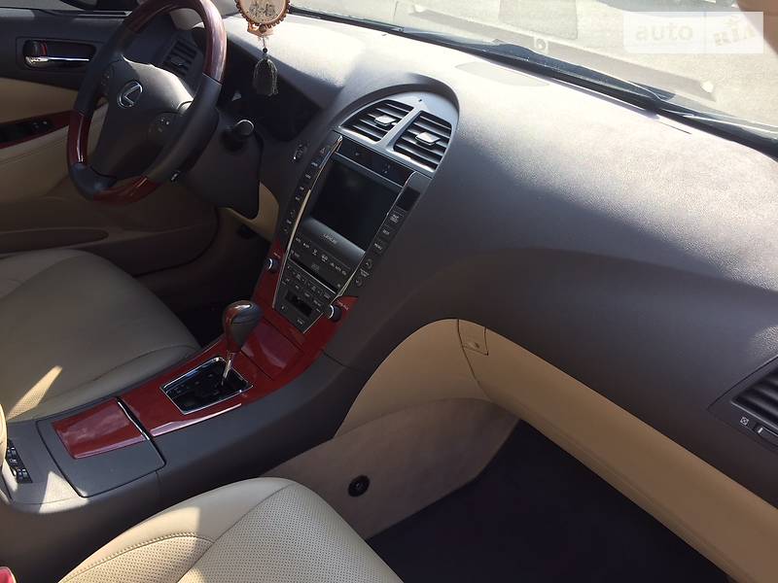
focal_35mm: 29
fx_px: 652
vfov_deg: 48.2
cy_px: 292
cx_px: 389
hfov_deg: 61.7
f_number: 2.2
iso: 32
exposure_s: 1/291
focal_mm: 4.2
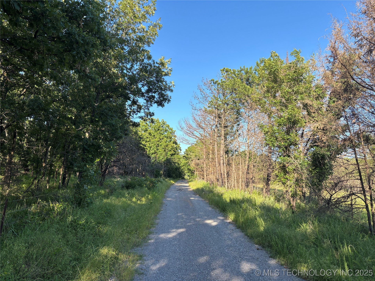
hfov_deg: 67.3
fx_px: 282
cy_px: 140
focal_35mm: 26
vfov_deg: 53.1
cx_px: 188
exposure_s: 1/927
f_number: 1.6
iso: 50
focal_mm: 5.96
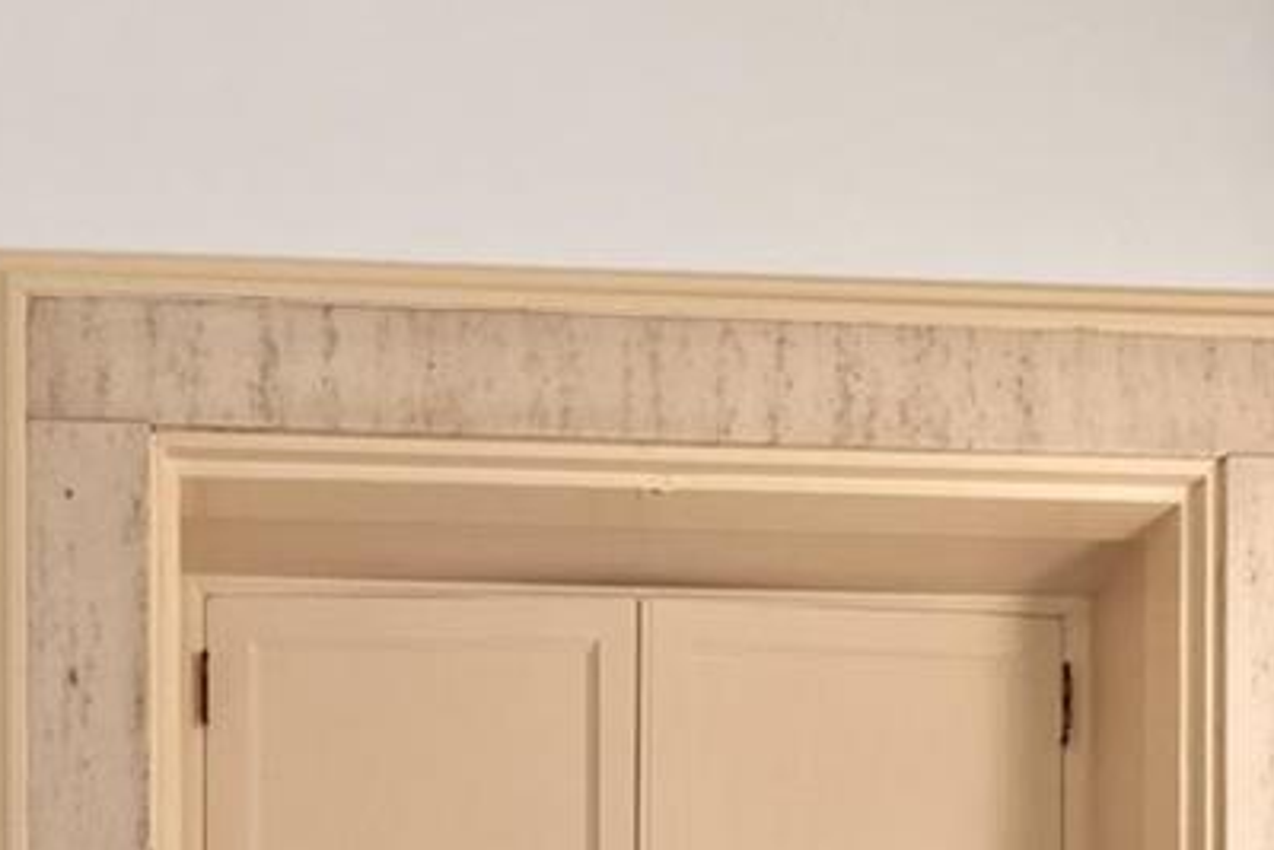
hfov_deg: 31.1
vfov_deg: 16.7
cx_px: 411
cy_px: 1636
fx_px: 2266
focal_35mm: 64
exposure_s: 1/8
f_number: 6.3
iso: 400
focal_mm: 8
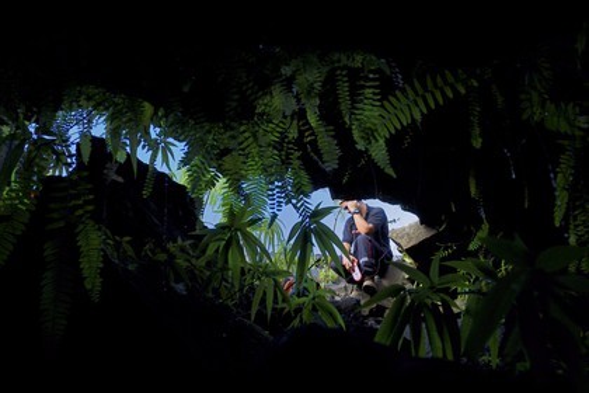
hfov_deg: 73.7
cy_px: 196
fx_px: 393
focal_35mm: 24
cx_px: 294
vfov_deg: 53.1
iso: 1600
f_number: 8
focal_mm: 24
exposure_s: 1/500
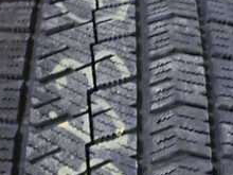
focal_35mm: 82
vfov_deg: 18.0
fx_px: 552
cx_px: 97
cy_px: 72
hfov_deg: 23.8
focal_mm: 5.4
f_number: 2.3
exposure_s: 1/30
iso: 640
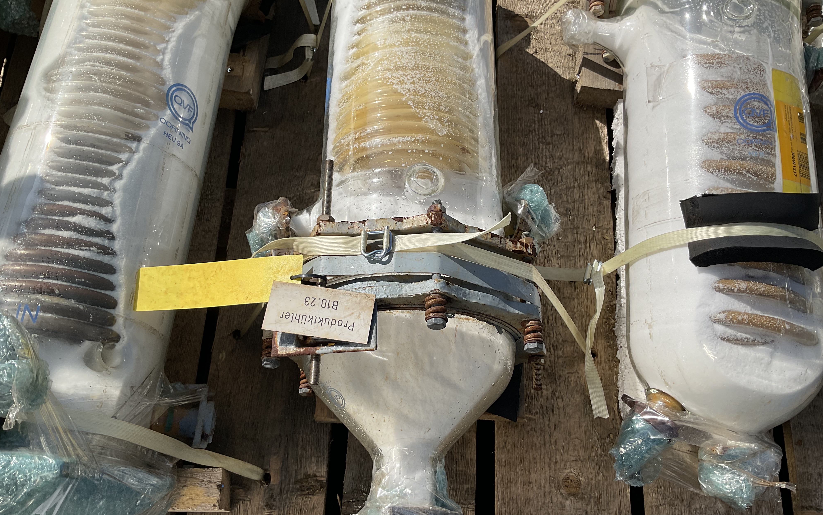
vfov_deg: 40.6
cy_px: 278
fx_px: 695
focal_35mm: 31
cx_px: 413
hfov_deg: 61.2
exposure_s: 1/3322
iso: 16
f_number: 1.8
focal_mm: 3
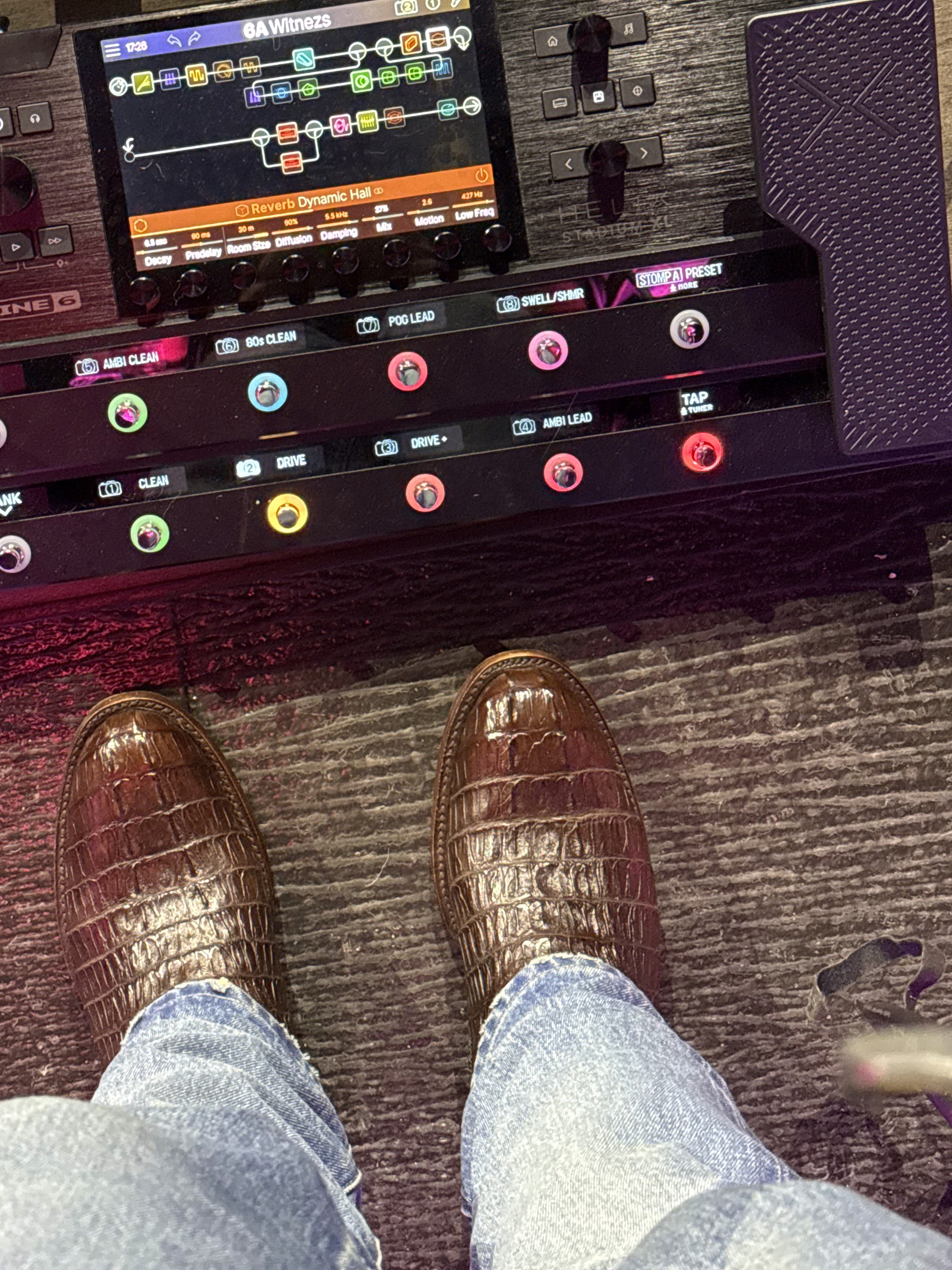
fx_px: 2347
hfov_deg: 22.9
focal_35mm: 64
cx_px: 347
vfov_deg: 30.1
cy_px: 471
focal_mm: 6.76
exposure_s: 1/30
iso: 640
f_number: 1.78
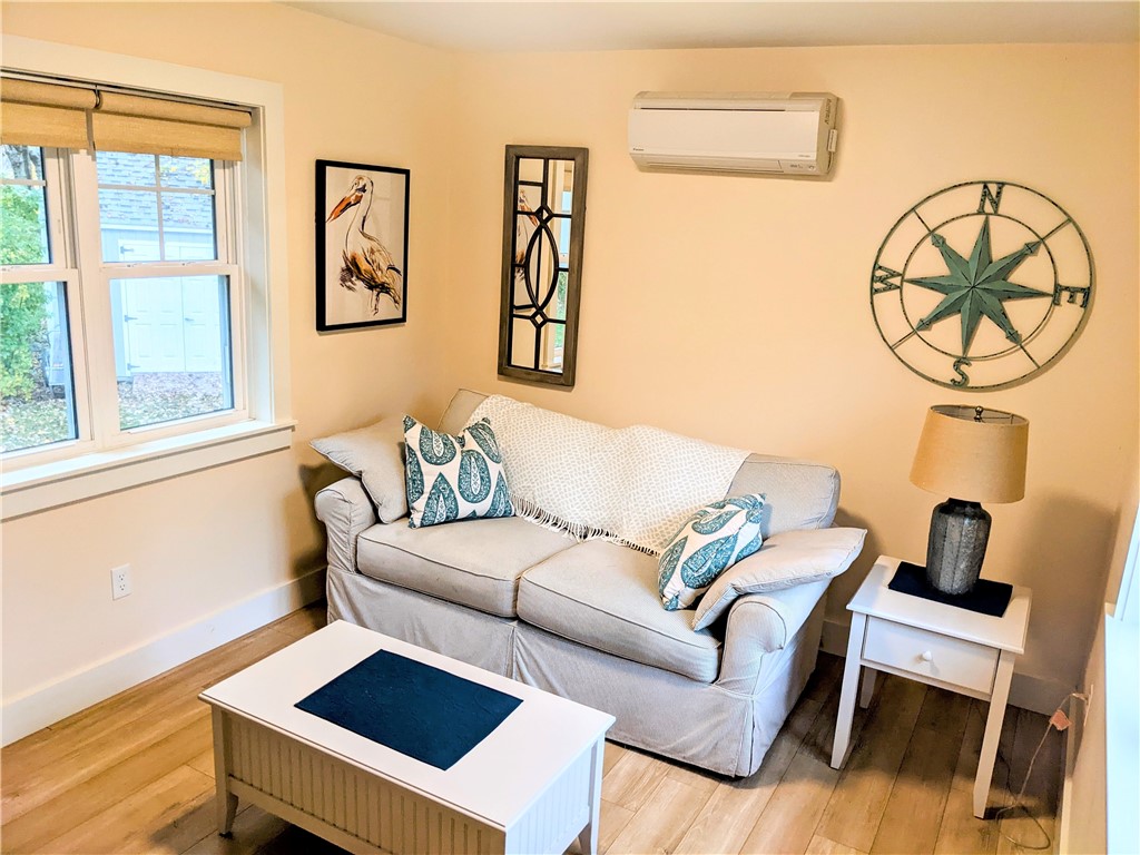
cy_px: 428
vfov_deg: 51.4
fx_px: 889
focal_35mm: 27
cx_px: 570
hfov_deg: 65.3
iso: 189
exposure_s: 1/120
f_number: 1.73
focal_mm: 4.38
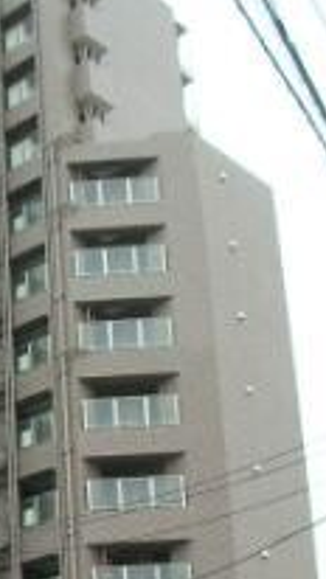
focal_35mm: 83
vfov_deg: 24.9
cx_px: -90
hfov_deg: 14.0
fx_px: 1274
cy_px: 514
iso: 71
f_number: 3
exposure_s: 1/188
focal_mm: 5.8
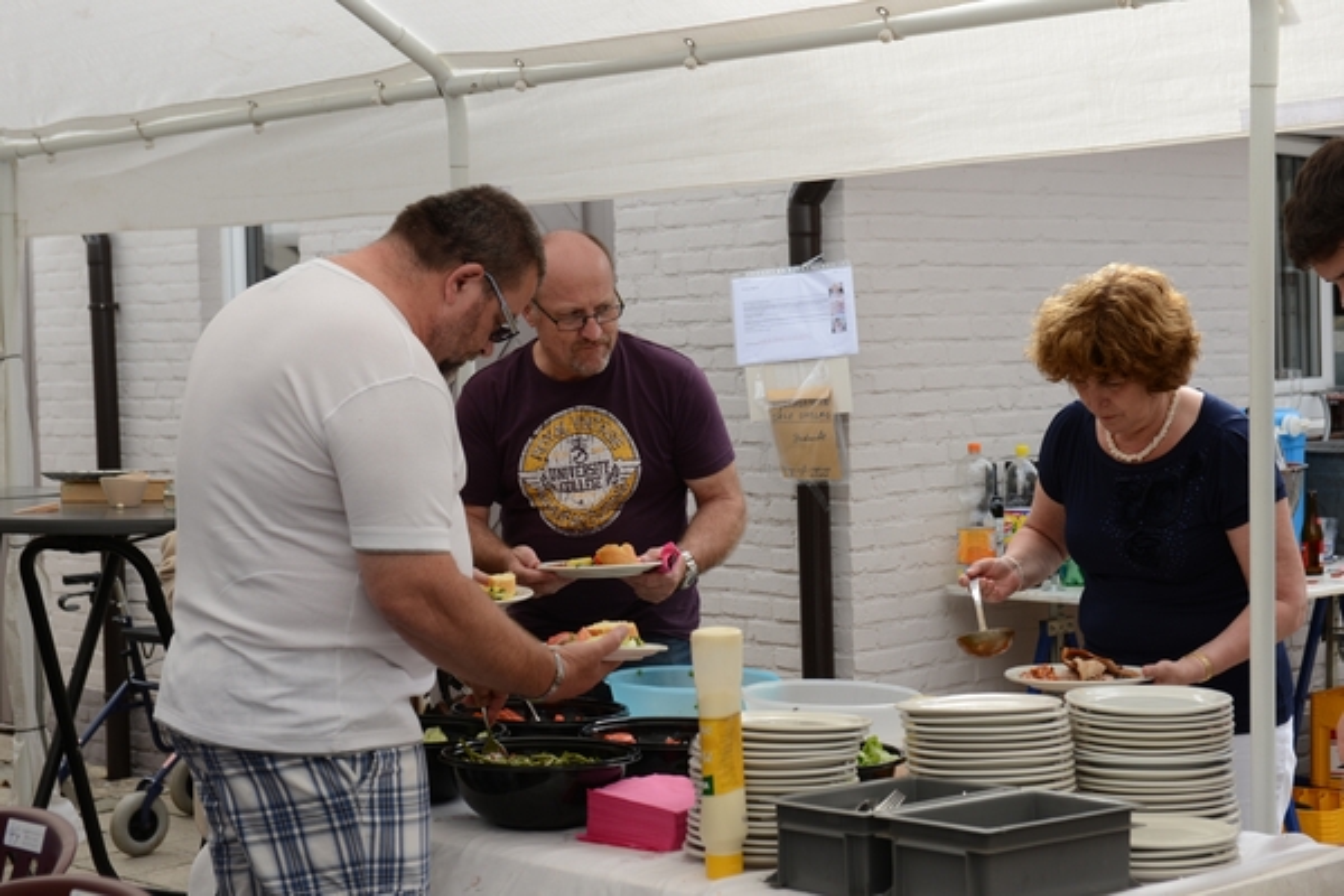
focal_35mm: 70
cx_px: 672
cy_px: 448
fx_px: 2613
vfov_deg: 19.5
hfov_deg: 28.8
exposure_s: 1/200
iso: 200
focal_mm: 70
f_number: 7.1
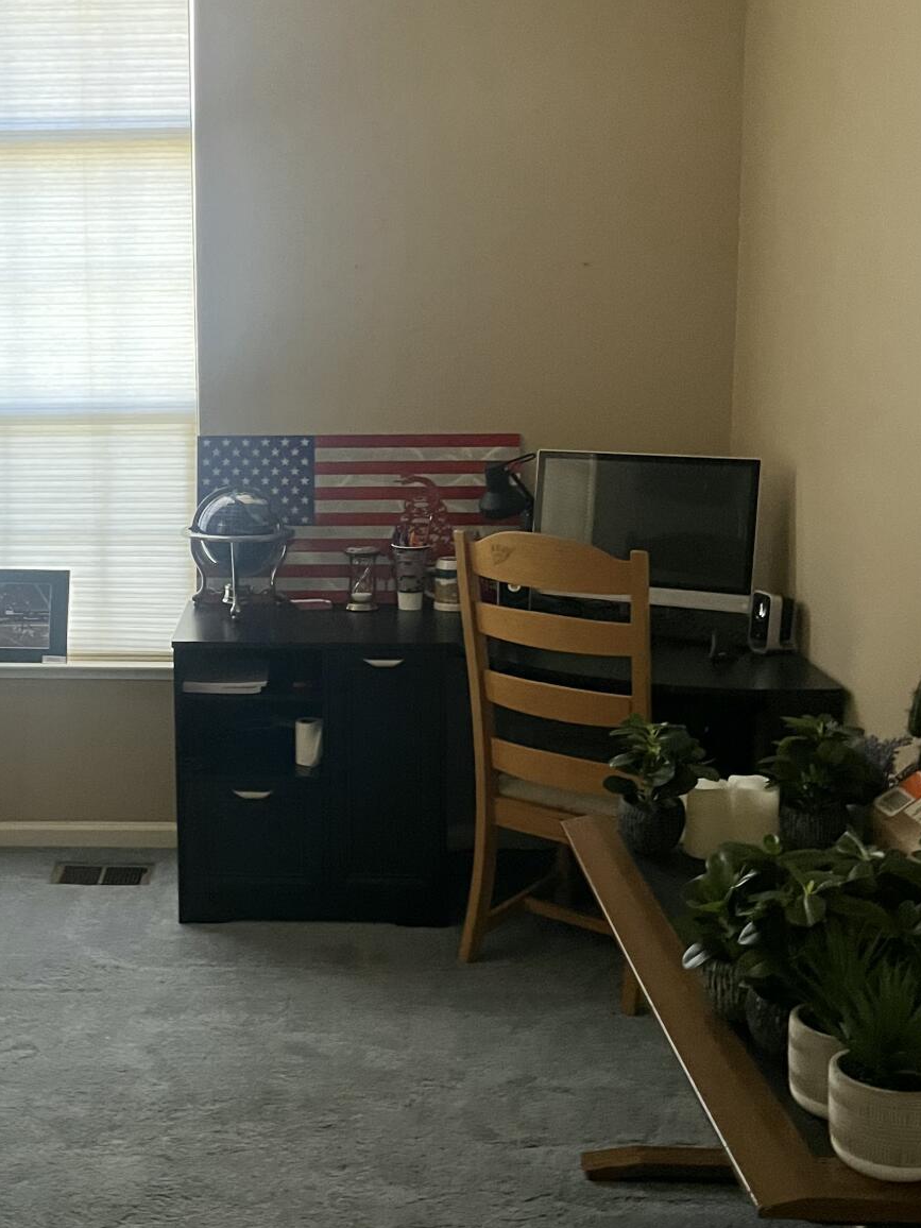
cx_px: 217
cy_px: 551
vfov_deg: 42.0
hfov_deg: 31.5
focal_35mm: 45
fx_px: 1596
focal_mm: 5.1
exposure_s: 1/60
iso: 500
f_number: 1.6
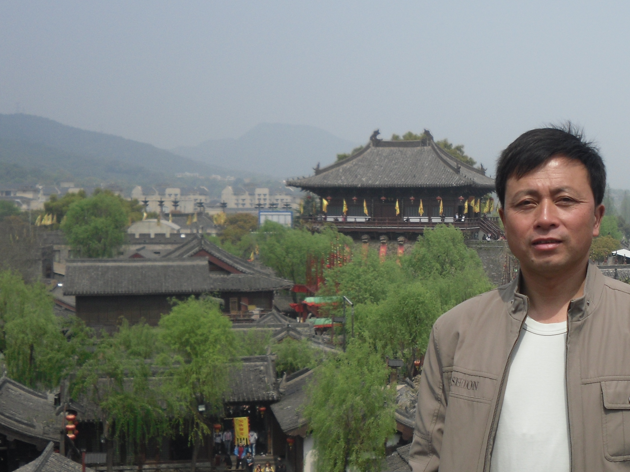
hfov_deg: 29.6
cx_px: 504
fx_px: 1165
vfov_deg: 22.9
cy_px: 267
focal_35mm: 64
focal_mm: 6.3
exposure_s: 1/215
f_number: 7.6
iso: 80
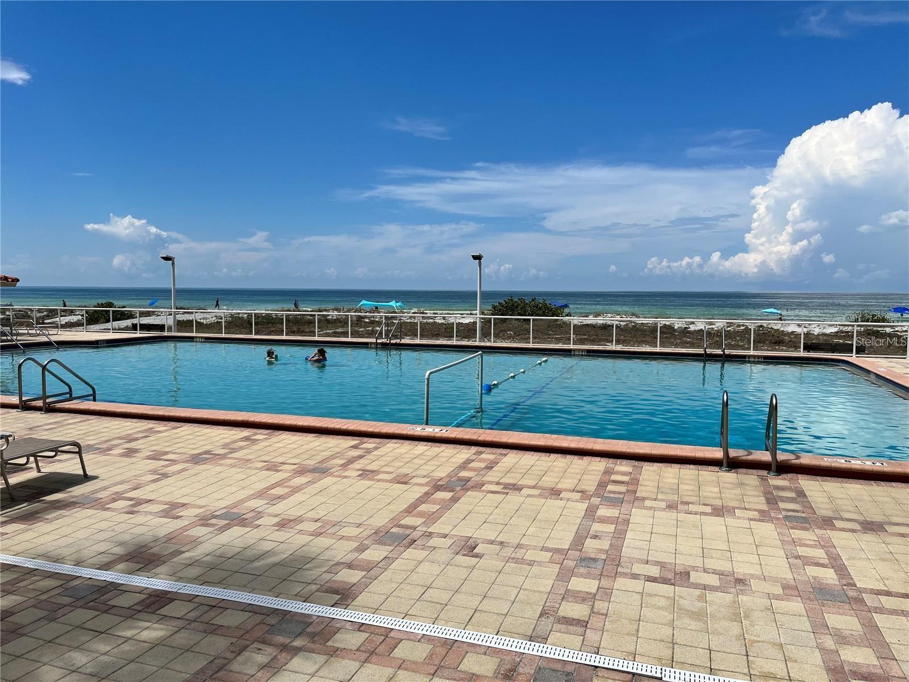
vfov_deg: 53.1
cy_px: 341
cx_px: 454
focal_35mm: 26
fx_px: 683
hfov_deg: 67.3
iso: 50
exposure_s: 1/6494
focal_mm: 5.1
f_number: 1.6
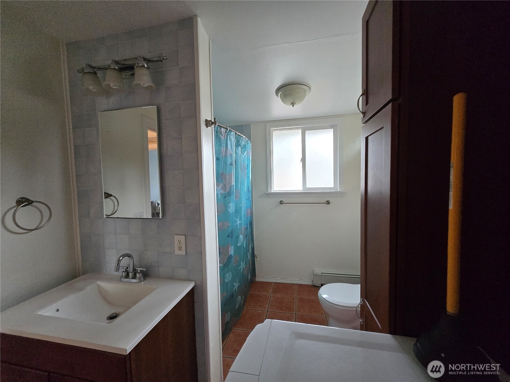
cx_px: 255
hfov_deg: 106.2
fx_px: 192
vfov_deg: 89.9
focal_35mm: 13
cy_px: 191
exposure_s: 1/60
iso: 400
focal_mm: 1.7
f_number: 2.2
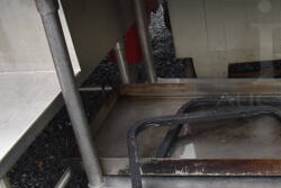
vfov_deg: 20.5
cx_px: 334
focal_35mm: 66
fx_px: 515
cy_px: 52
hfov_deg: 27.1
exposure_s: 1/250
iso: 200
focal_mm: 18
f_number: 7.1
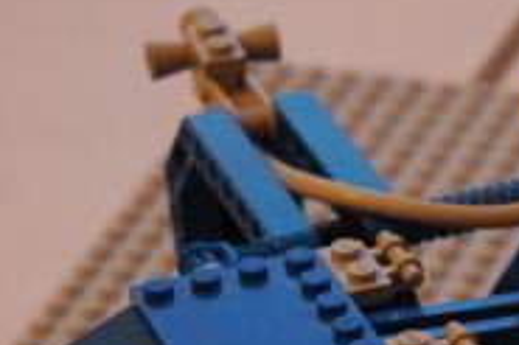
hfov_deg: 6.5
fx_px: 4480
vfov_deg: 4.4
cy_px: 456
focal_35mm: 311
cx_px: 780
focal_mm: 48
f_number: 4.5
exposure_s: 1/30
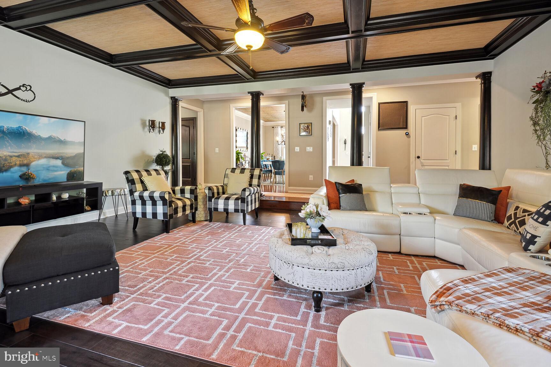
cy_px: 184
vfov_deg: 73.7
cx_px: 276
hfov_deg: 96.7
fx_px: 245
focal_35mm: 16
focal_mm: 16
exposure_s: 1/2
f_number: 8
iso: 200
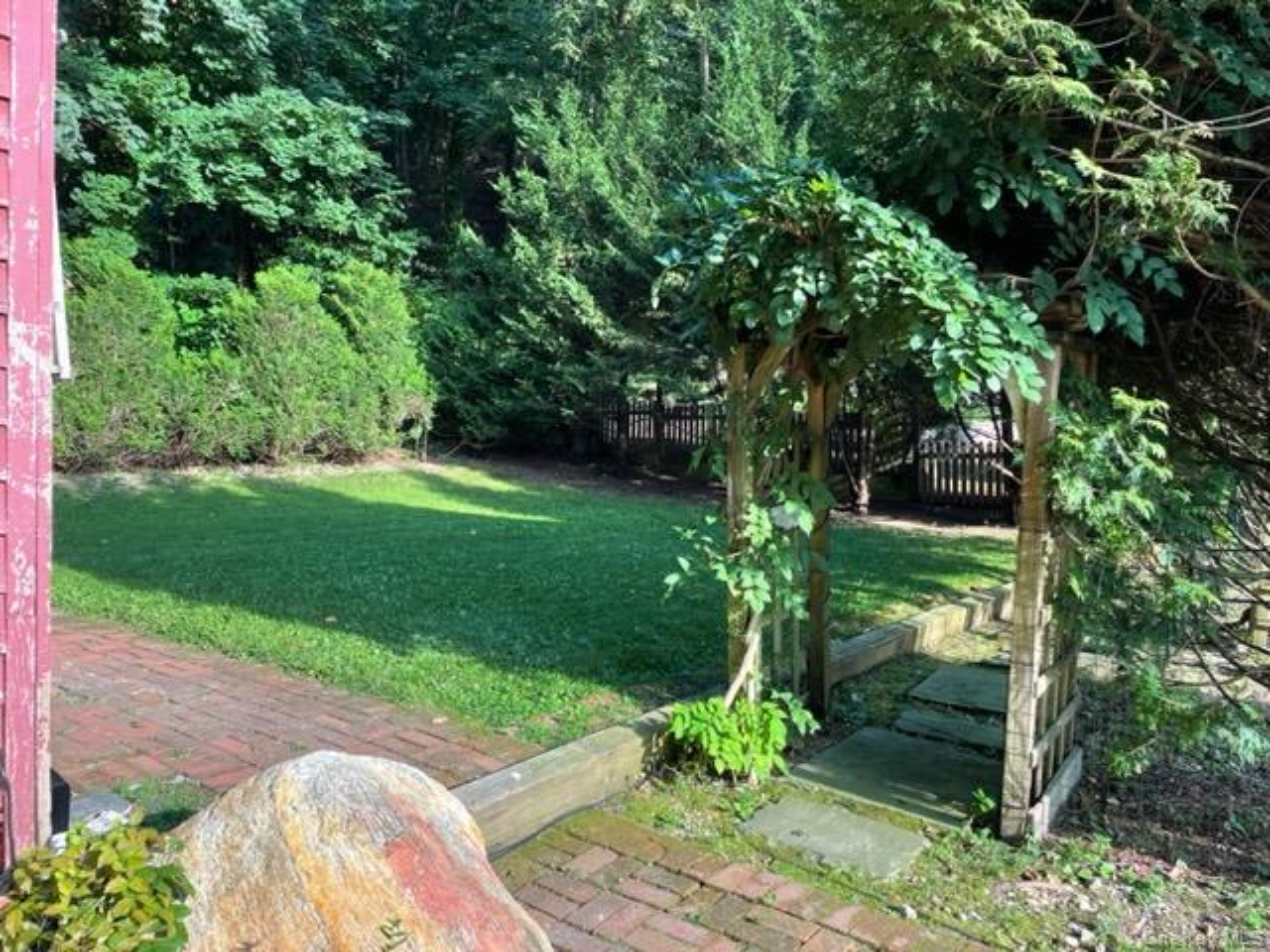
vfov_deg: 53.1
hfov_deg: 67.3
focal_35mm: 26
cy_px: 476
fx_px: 954
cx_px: 635
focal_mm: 4.2
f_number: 1.6
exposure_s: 1/278
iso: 32
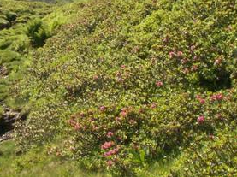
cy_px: 38
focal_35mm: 81
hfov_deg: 23.6
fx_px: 554
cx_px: 29
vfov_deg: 18.0
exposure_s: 1/60
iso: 50
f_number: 8
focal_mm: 5.86
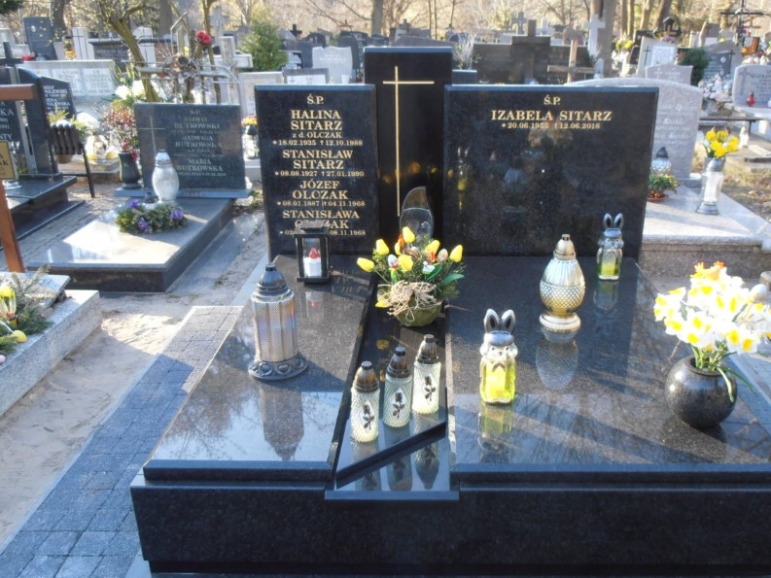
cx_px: 436
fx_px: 691
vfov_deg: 45.4
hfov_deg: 58.1
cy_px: 274
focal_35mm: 31
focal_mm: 4.2
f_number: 3
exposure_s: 1/60
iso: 80
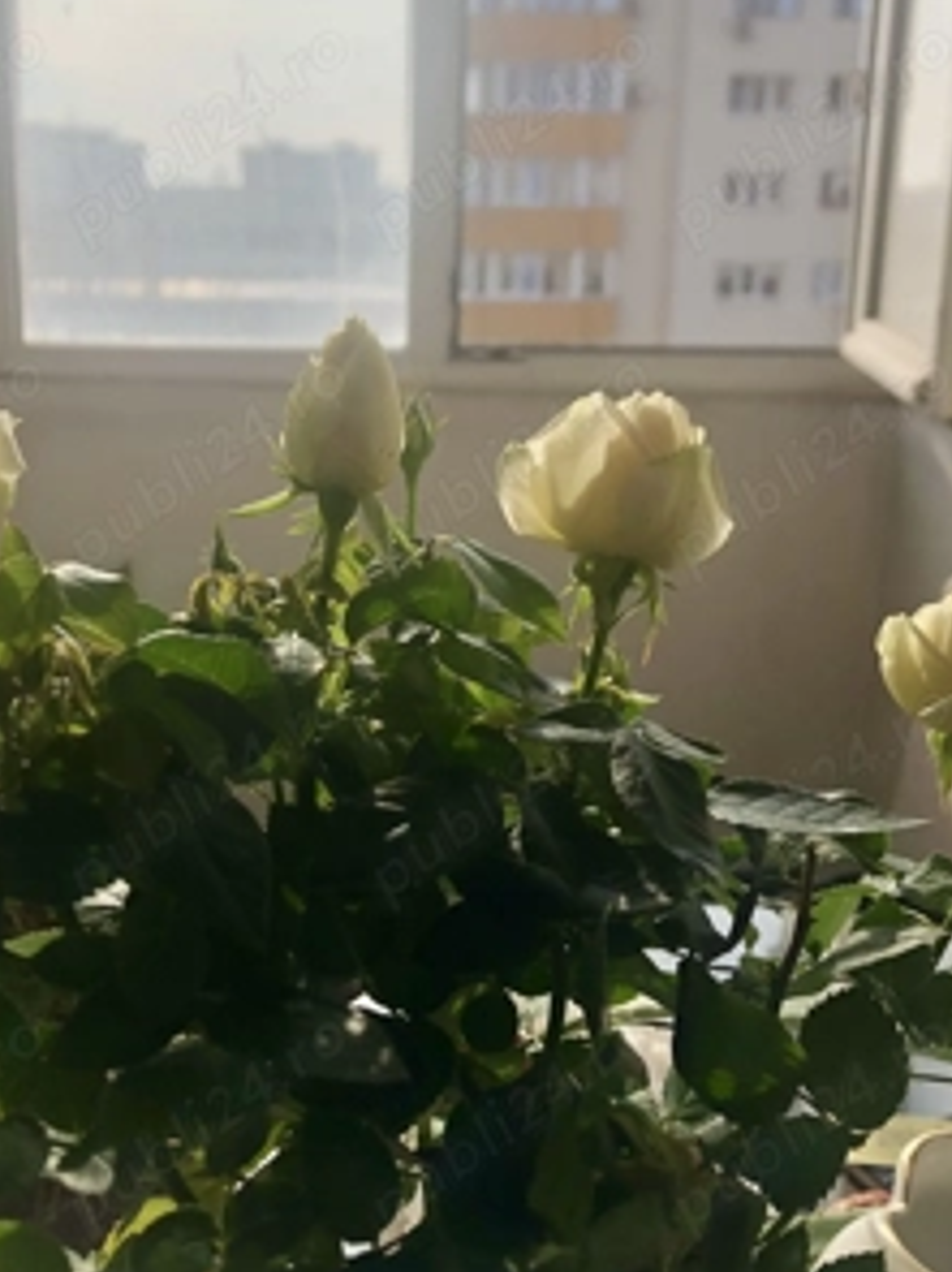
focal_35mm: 38
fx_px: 1394
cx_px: 358
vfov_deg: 48.8
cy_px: 535
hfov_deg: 37.5
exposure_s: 1/873
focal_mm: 4
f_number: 1.8
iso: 20
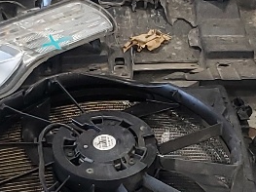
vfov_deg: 9.4
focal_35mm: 158
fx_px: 1168
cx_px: 93
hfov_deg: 12.5
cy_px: 145
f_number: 1.5
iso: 75
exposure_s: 1/60.2
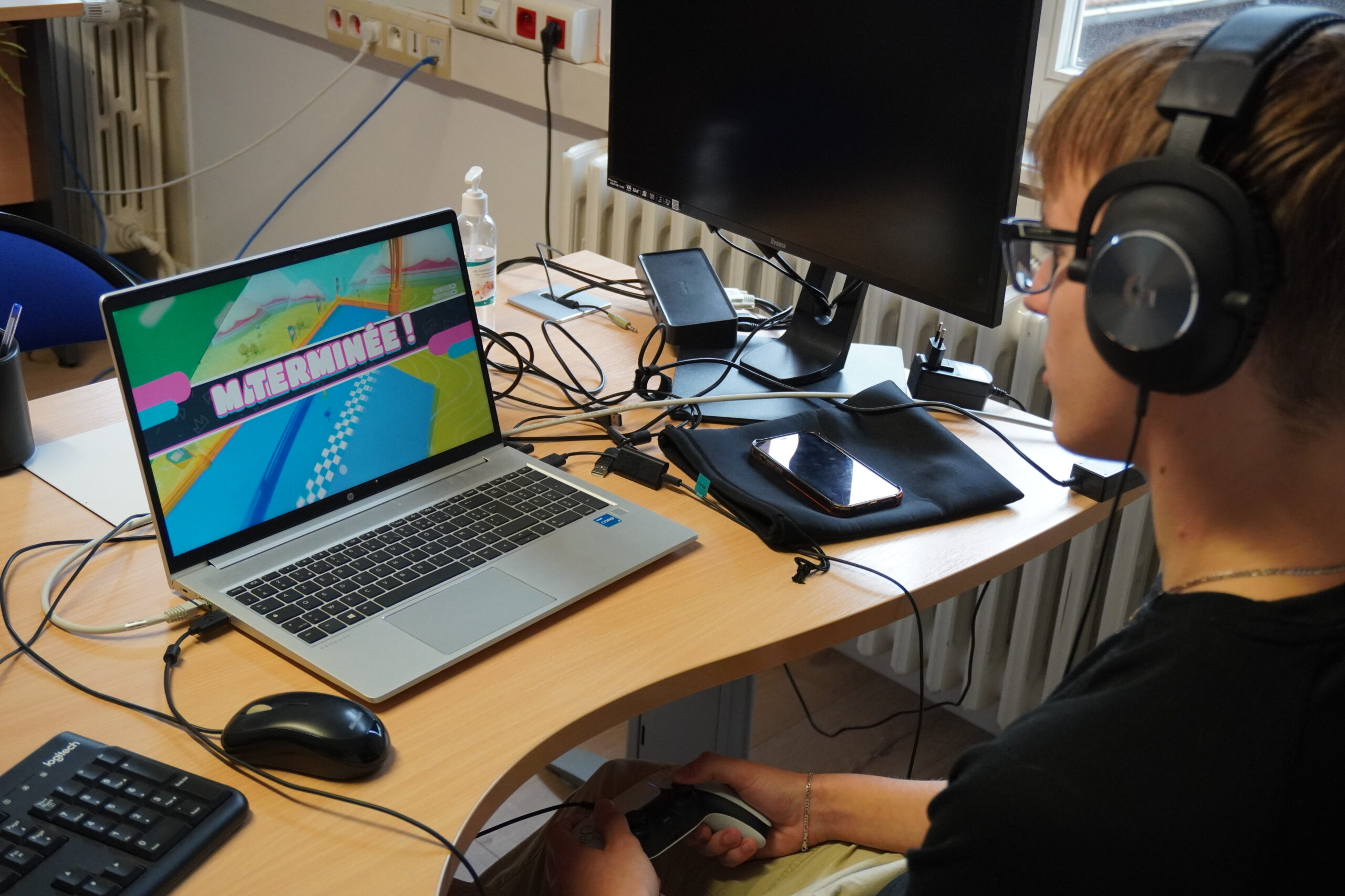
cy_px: 448
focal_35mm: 45
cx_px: 672
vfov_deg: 29.9
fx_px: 1681
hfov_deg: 43.6
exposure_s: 1/160
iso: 2000
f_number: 5
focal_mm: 30
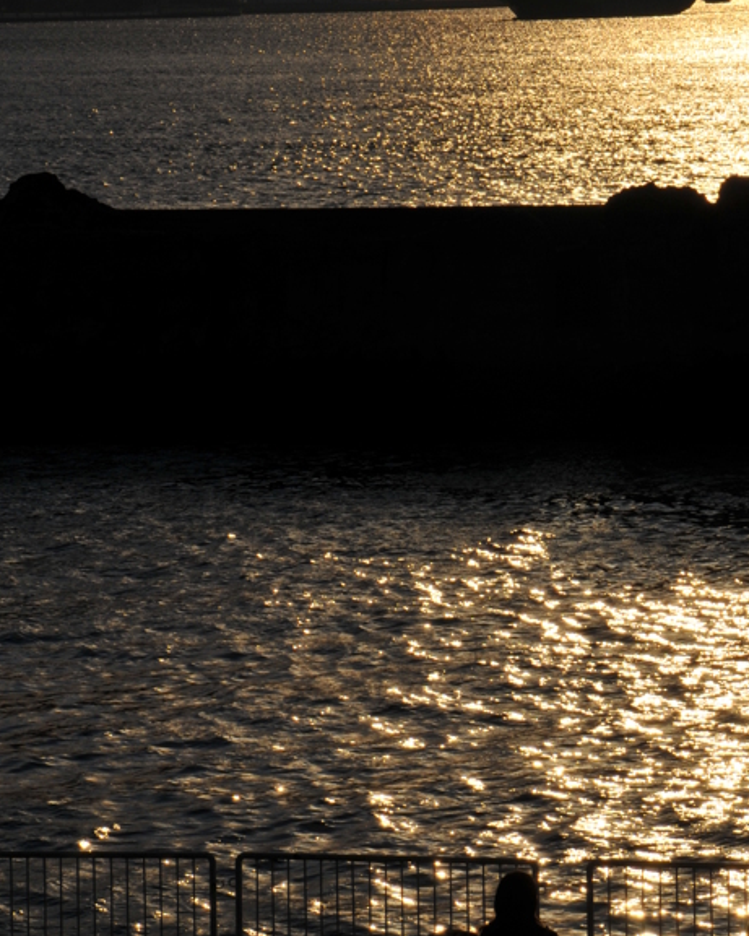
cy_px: 499
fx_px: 6371
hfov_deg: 6.7
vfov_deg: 8.4
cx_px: 478
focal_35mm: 230
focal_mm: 92
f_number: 22
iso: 200
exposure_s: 1/1250
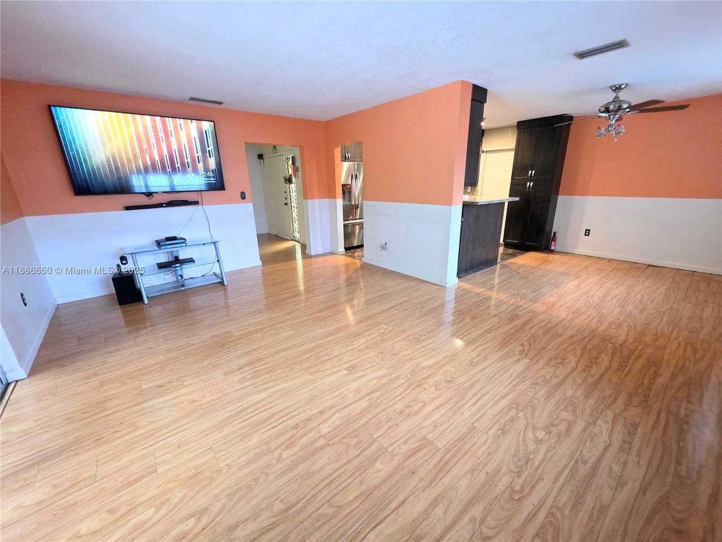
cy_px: 271
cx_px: 361
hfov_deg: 106.2
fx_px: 271
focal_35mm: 13
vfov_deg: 89.9
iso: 640
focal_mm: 2.2
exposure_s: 1/60
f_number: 1.9
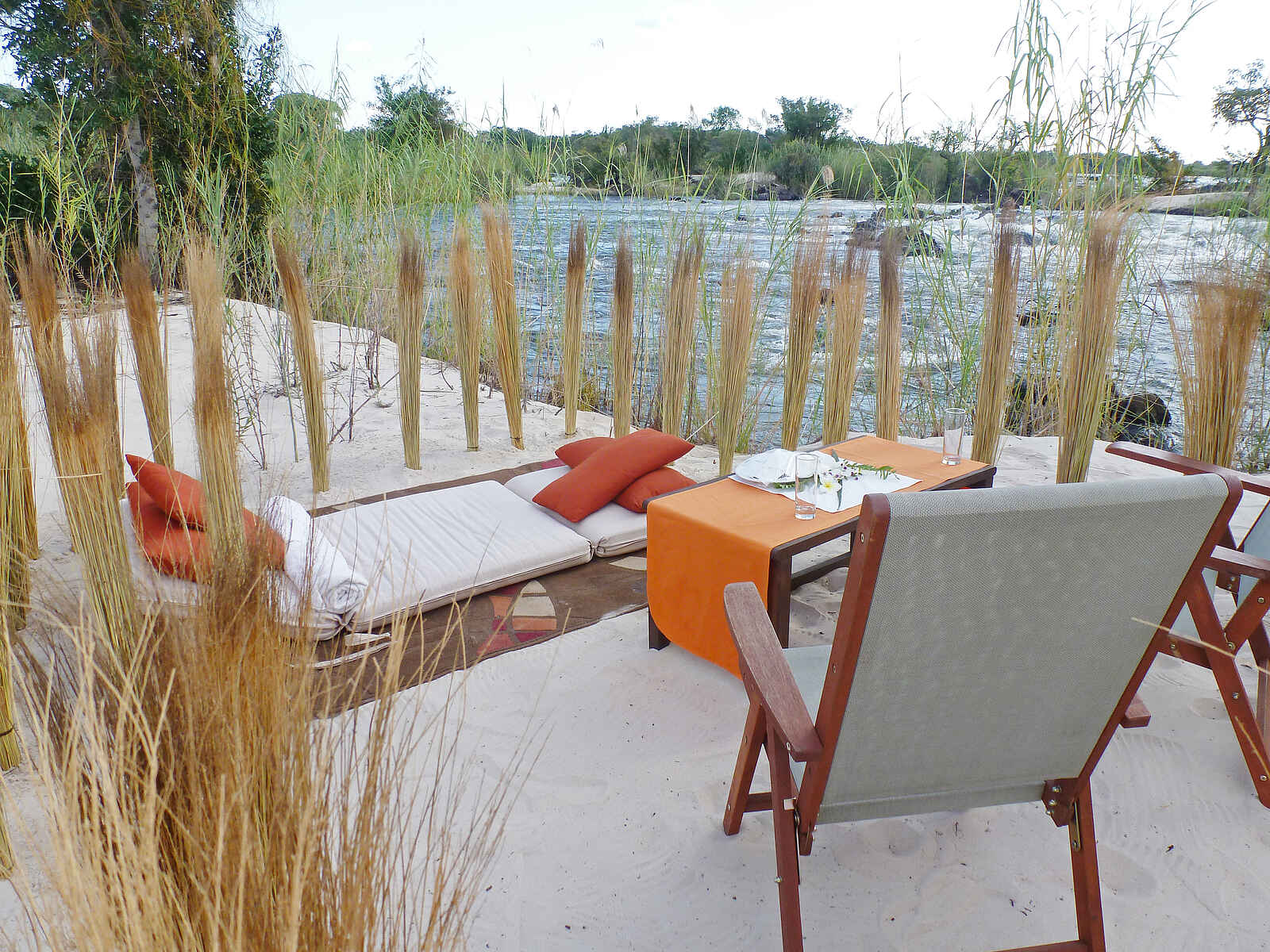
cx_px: 635
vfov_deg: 56.8
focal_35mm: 24
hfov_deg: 71.6
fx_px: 881
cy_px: 476
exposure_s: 1/200
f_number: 4
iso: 100
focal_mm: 4.3
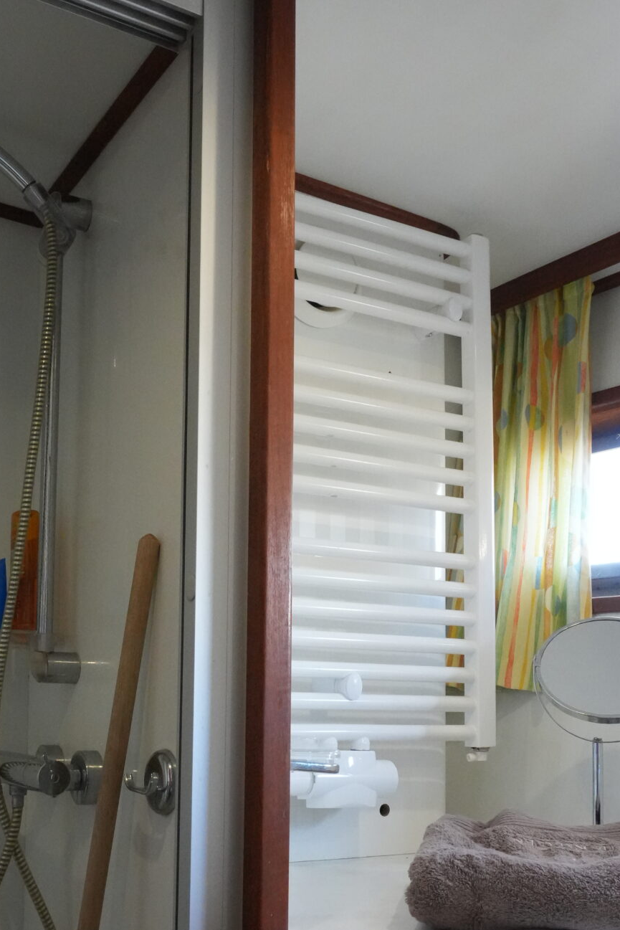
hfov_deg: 35.7
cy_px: 625
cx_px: 228
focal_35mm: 37
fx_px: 956
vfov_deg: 50.9
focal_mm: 16
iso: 5000
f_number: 13
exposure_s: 1/30
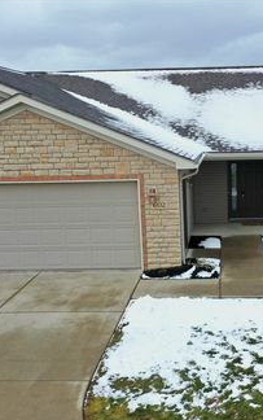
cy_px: 213
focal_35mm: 44
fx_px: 504
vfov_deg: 45.2
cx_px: 216
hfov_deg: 28.5
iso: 100
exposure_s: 1/244
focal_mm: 10.26
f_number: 5
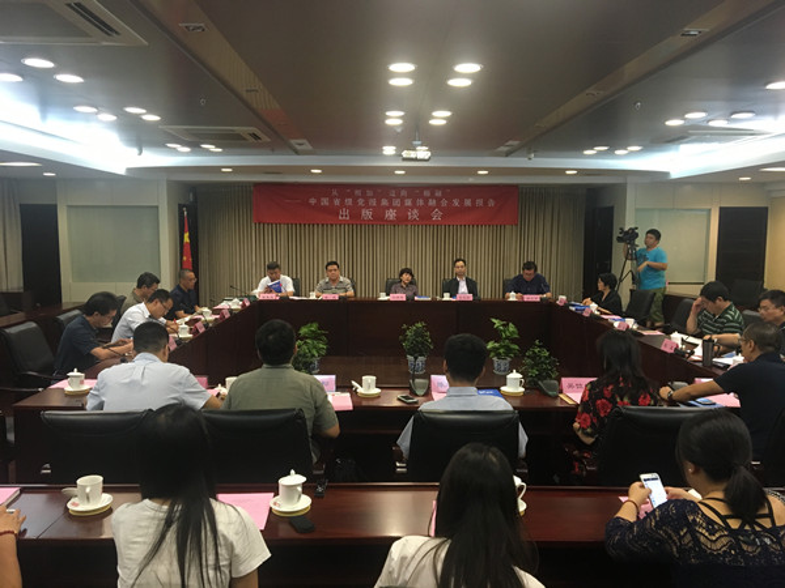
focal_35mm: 29
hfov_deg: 61.7
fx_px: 658
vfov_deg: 48.2
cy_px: 294
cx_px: 392
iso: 200
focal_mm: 4.15
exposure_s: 1/33
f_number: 2.2
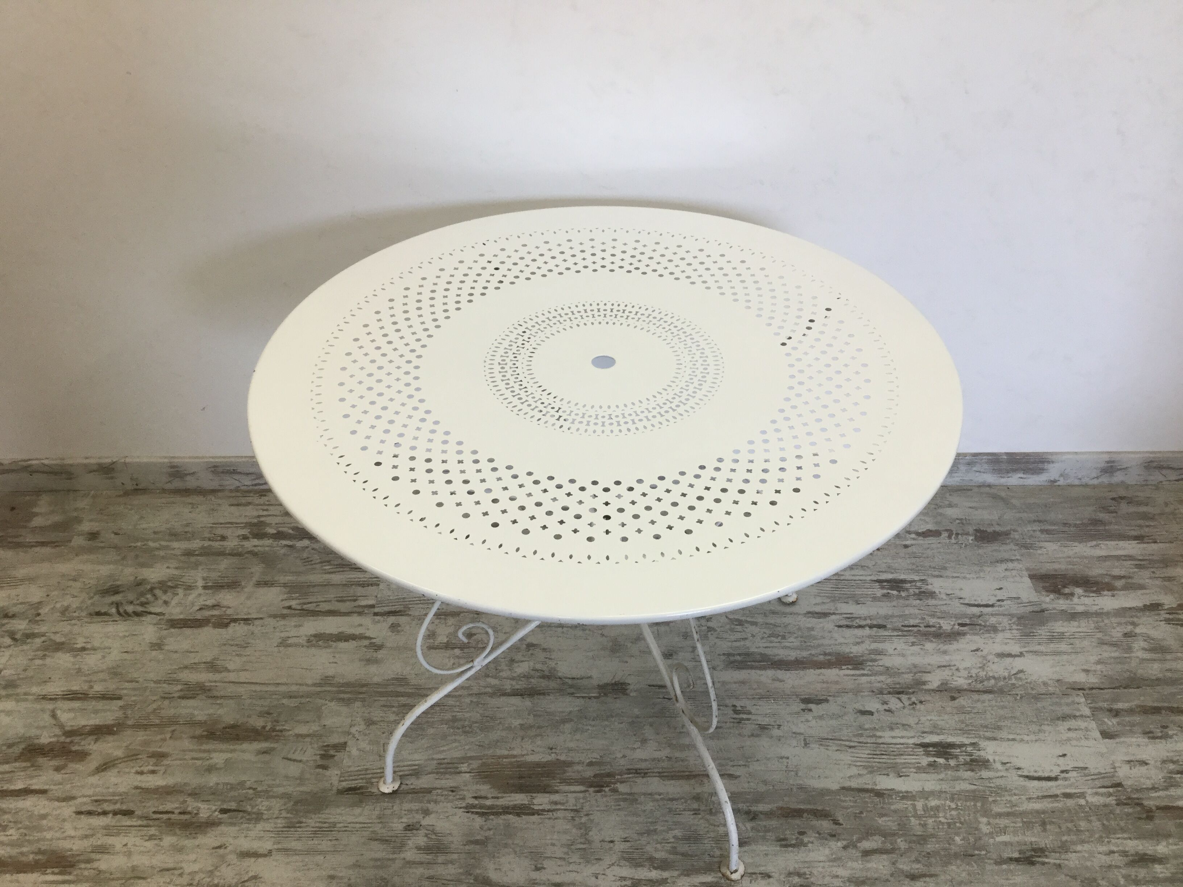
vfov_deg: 45.4
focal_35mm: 31
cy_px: 444
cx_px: 592
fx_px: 1059
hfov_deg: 58.4
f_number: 2.4
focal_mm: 3.3
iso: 25
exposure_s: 1/33
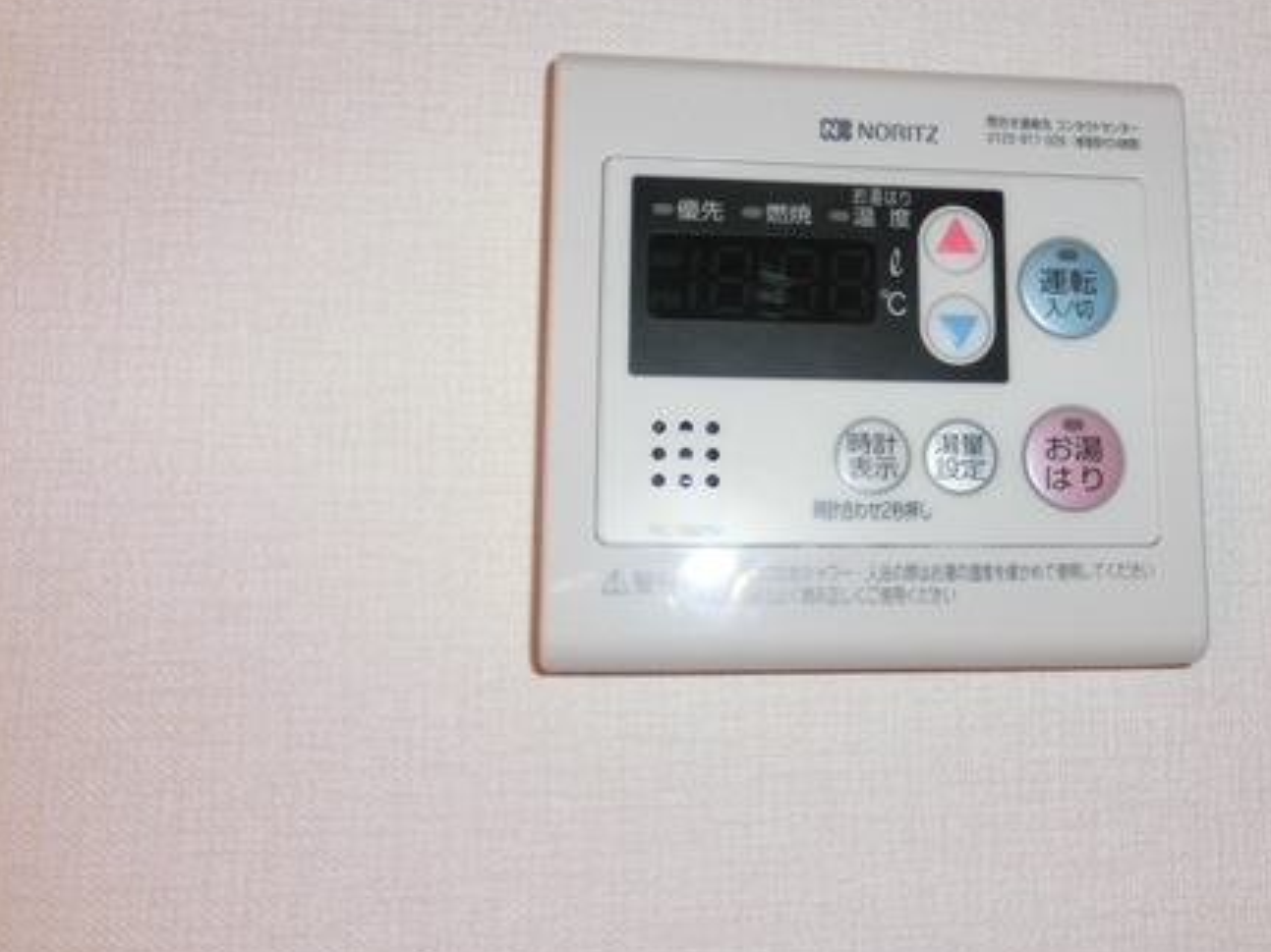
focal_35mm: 39
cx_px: 849
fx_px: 1432
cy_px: 430
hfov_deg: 47.1
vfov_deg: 36.8
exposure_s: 1/60
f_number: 3
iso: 100
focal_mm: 5
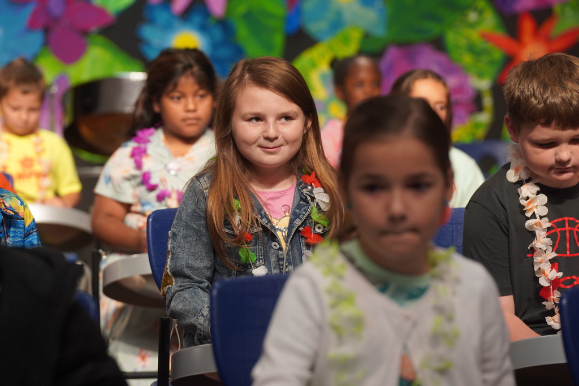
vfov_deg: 10.2
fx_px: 2171
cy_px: 193
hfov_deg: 15.2
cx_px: 290
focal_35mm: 135
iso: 2000
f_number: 4
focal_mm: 135
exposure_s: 1/160
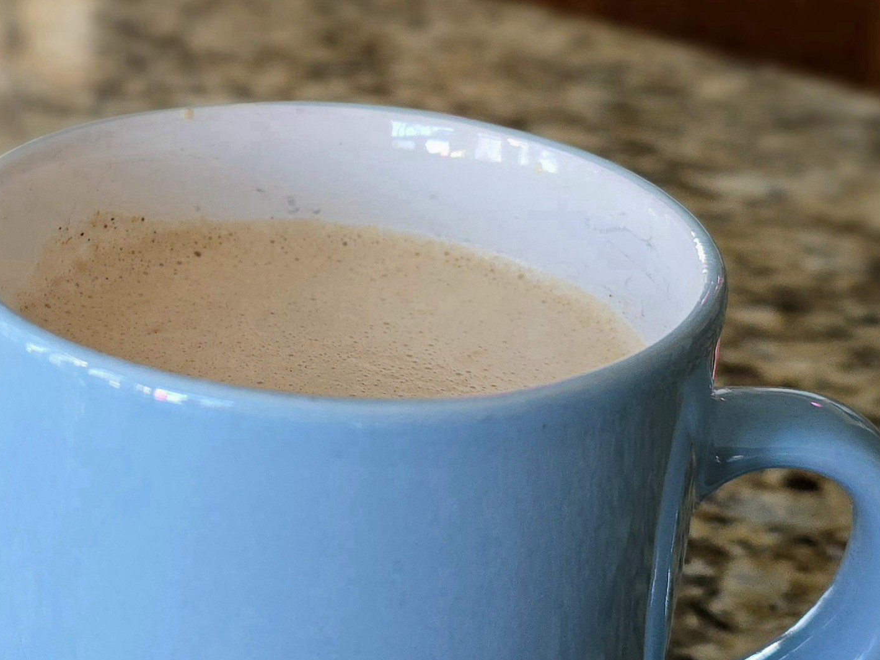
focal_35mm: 45
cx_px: 302
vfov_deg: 31.7
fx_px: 1144
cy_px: 477
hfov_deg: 41.6
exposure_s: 1/50
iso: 50
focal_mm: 6.3
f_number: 1.7
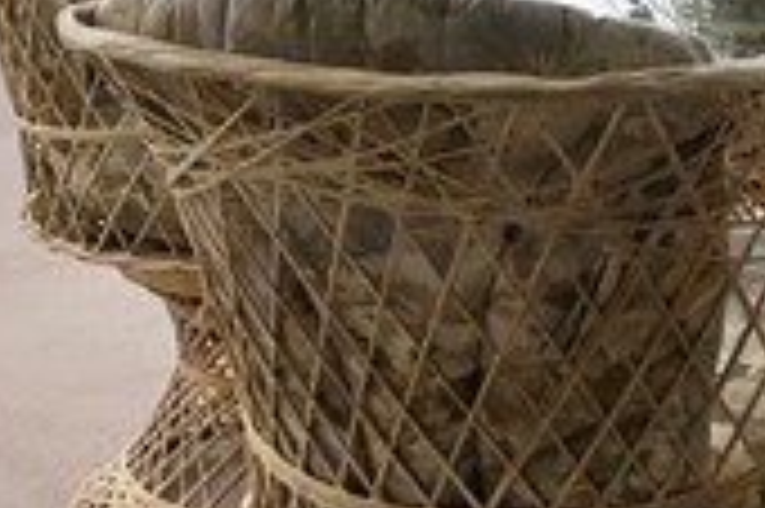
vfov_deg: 8.1
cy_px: -405
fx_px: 3460
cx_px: 950
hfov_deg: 12.3
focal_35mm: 163
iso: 50
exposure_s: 1/471
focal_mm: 5.7
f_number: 1.5
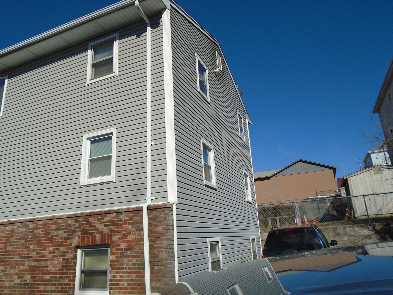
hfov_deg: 67.3
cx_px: 196
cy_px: 148
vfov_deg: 53.1
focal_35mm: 26
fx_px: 295
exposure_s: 1/400
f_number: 8
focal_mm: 4.6
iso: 100
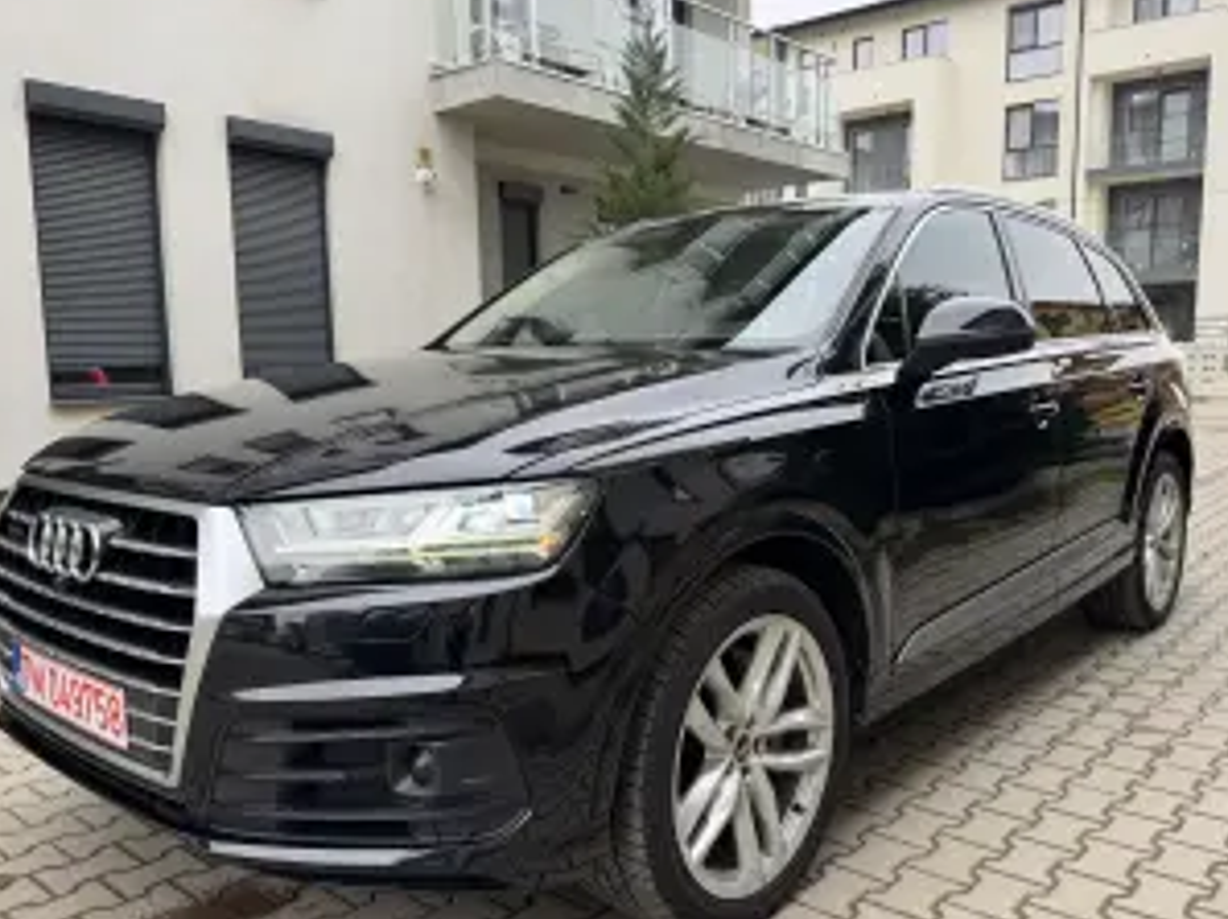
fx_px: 1028
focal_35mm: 29
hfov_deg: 61.7
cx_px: 622
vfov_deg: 48.1
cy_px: 490
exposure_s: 1/95
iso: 64
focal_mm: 6.76
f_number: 1.78
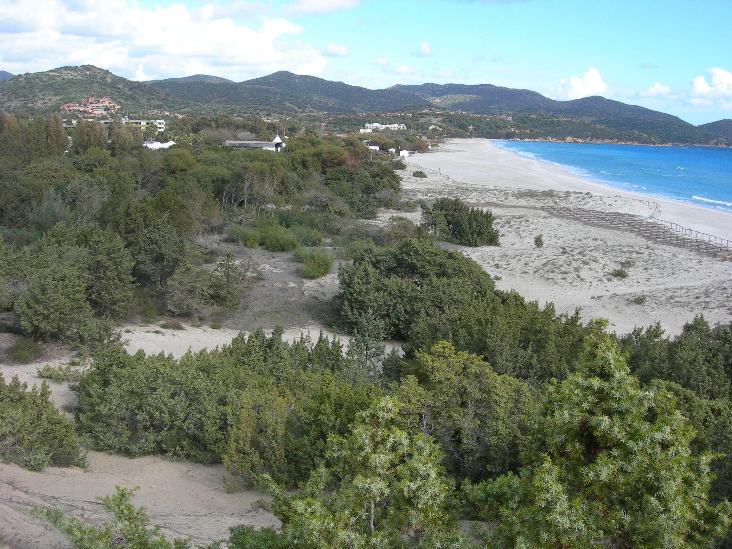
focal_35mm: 38
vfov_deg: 37.7
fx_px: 804
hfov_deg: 49.0
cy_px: 274
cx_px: 366
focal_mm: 7.8
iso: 50
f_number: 4.8
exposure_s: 1/260
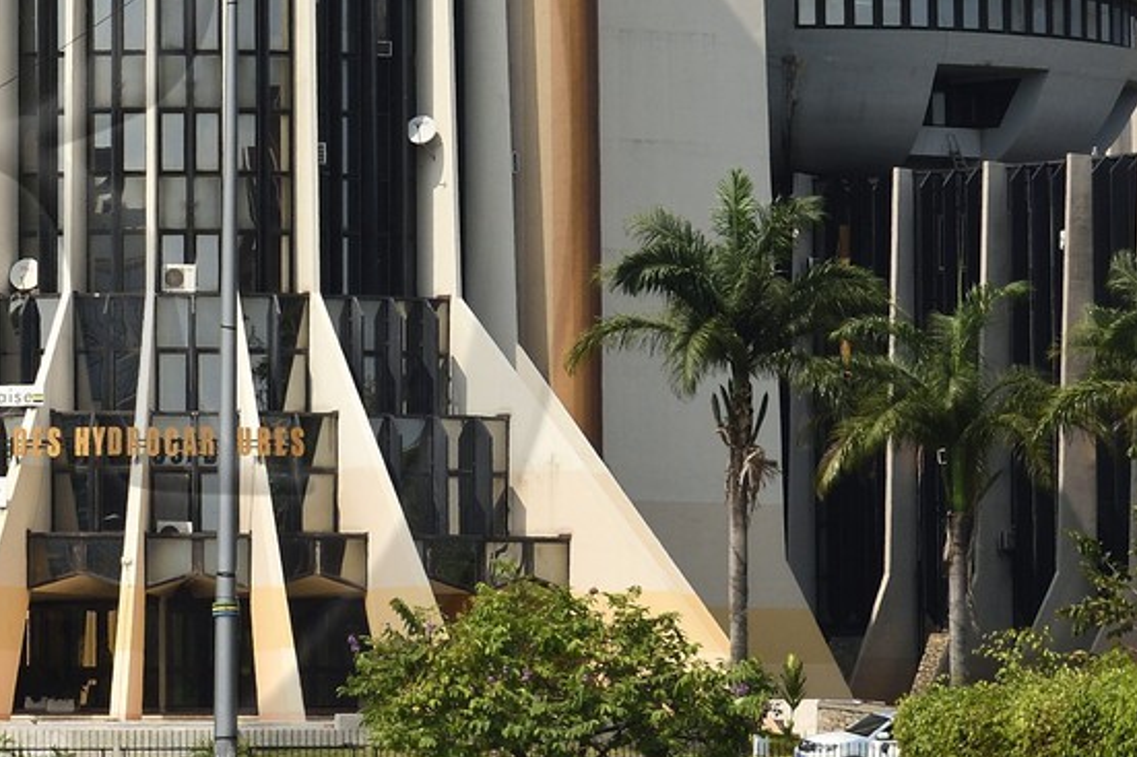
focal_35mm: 180
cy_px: 159
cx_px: -283
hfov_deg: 11.2
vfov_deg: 7.6
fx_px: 5683
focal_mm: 62
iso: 400
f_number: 9
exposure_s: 1/1000
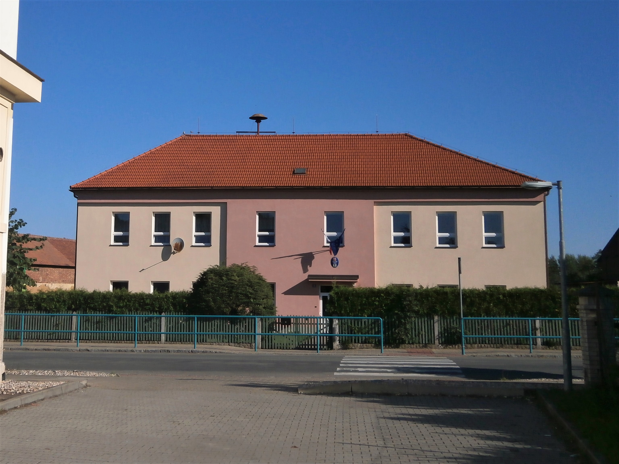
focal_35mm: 36
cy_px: 232
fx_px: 644
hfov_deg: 51.4
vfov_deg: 39.7
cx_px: 310
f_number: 8.7
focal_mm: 6.4
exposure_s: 1/320
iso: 80
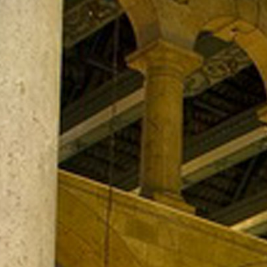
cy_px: 638
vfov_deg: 7.8
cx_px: 484
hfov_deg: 8.1
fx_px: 1806
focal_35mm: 207
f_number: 8
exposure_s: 1/1.25
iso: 200
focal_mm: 22
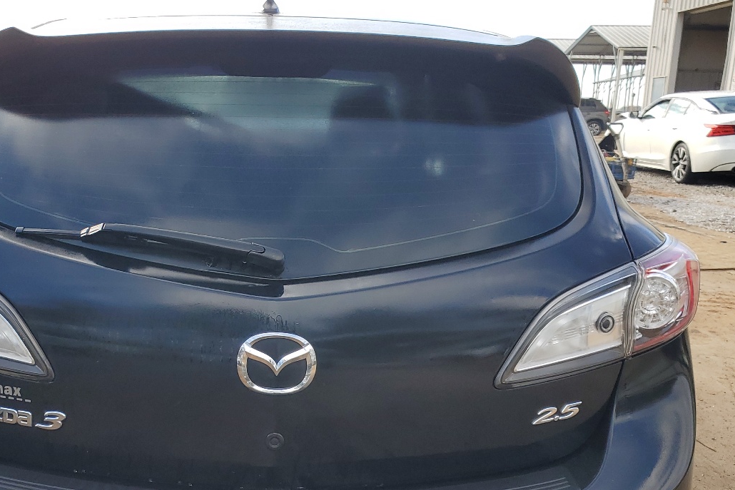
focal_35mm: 42
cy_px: 313
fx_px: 858
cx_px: 265
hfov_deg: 45.9
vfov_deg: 31.7
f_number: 1.5
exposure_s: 1/588
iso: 50
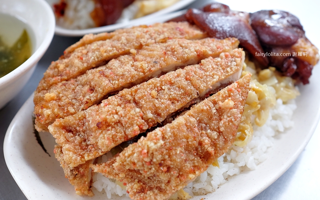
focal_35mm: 36
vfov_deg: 35.3
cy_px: 106
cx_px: 161
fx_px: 314
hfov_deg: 54.0
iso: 320
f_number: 3.6
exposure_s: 1/200
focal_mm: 23
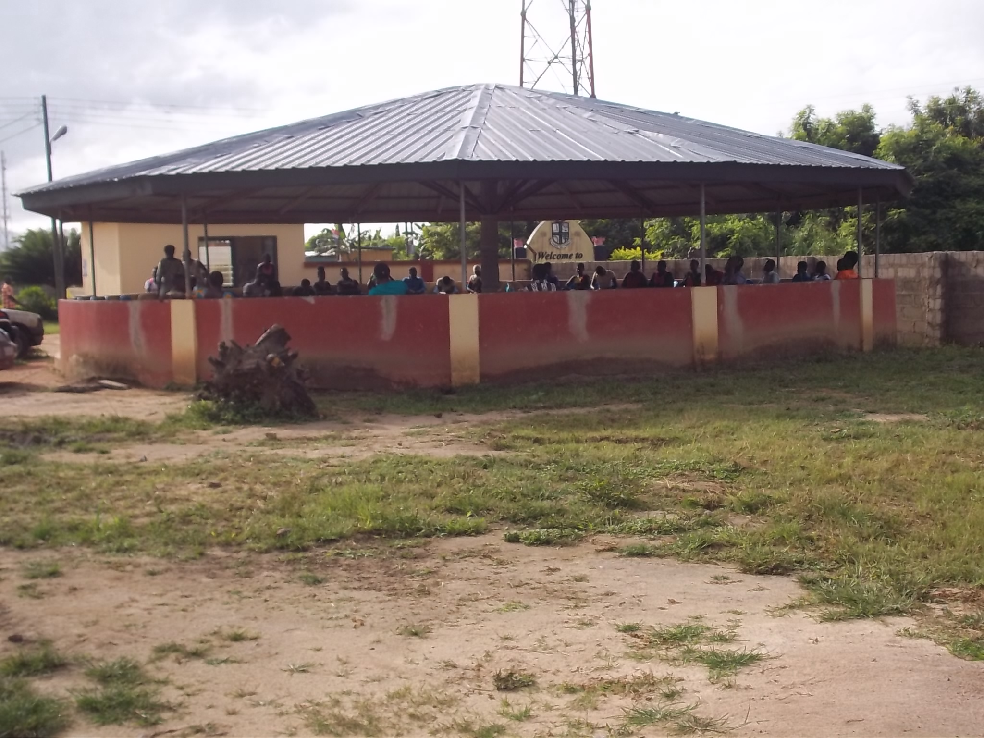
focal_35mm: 46
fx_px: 1308
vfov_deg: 31.5
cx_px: 492
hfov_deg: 41.2
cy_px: 369
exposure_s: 1/125
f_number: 8.9
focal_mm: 8.2
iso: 80
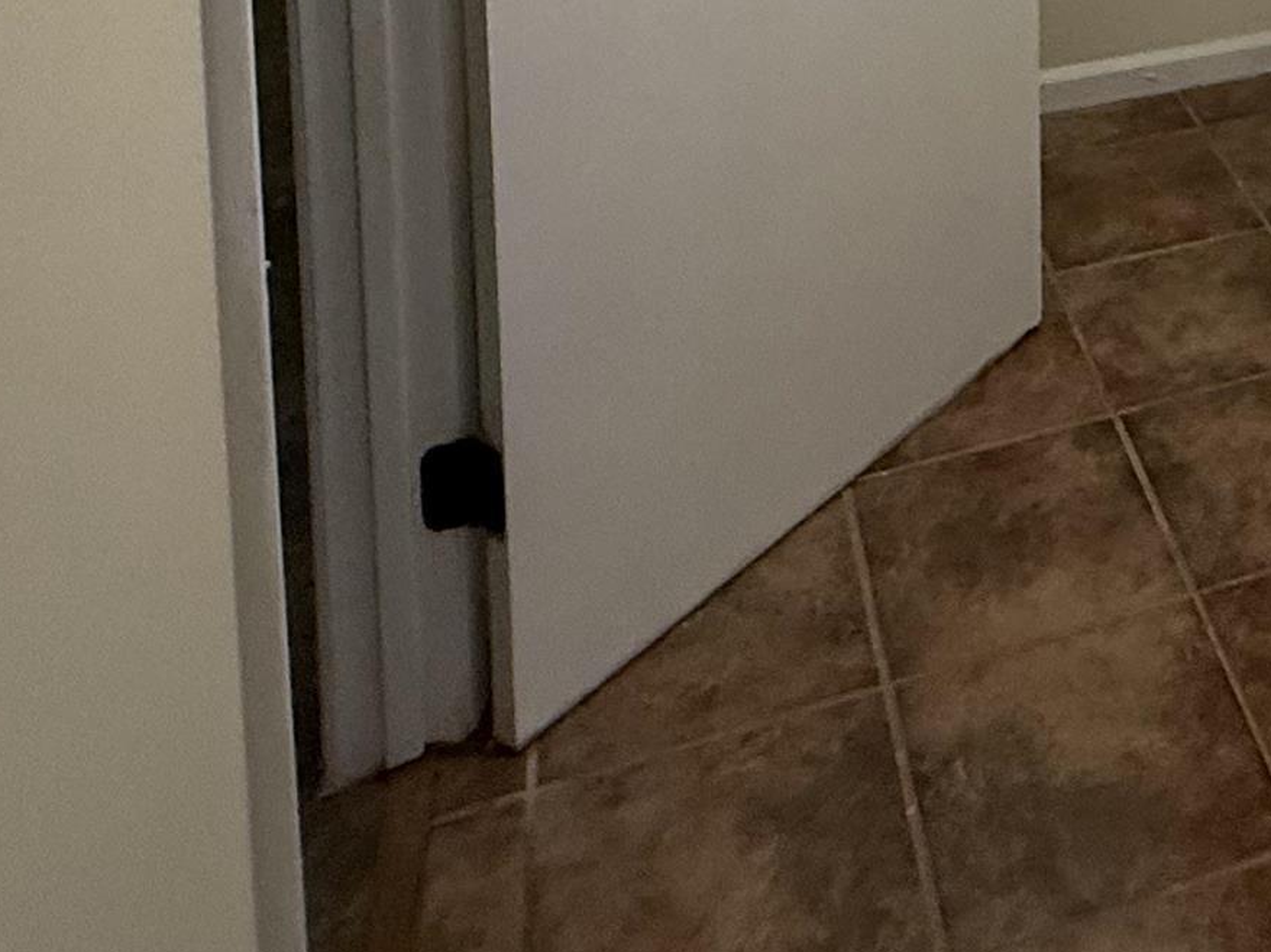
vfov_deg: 22.7
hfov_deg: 34.4
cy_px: -567
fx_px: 1799
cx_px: 1348
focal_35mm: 49
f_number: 2.2
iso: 320
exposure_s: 1/60
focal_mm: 2.22
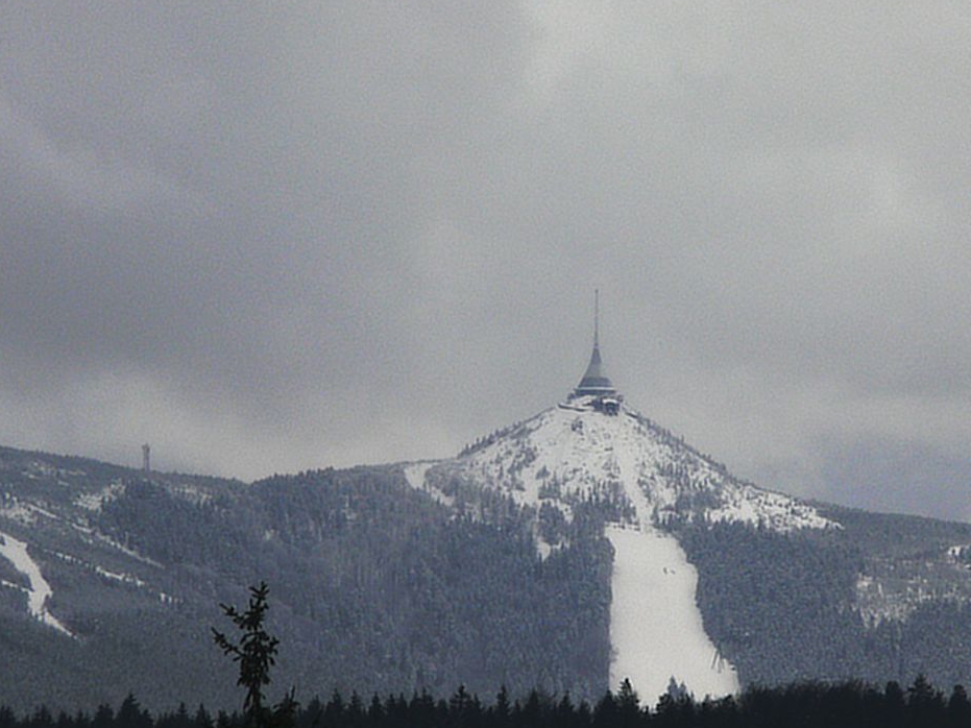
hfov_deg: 3.4
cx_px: 634
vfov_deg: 2.5
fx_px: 16520
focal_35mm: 589
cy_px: 334
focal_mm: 88.8
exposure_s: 1/500
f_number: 6.3
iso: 100
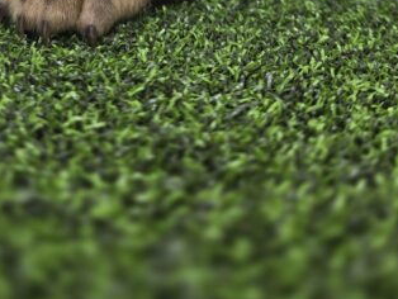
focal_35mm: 75
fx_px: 863
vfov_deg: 17.2
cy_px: -181
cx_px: 133
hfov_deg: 25.8
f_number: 1.7
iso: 40
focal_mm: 6.3
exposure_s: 1/120
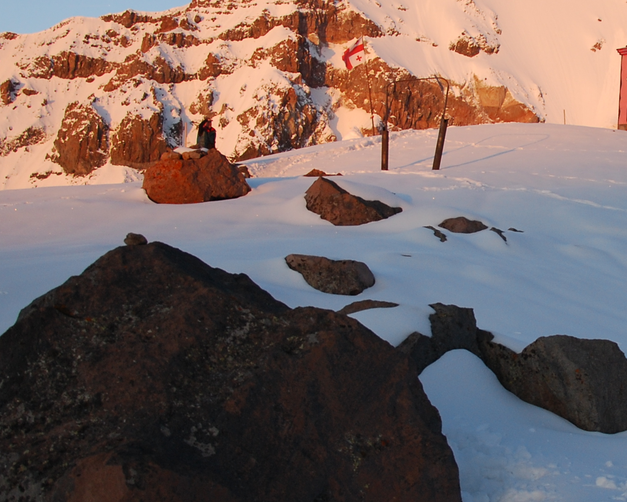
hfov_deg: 27.9
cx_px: 539
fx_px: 1225
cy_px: 250
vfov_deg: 23.2
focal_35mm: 66
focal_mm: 18
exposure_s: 1/60
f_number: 4
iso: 200
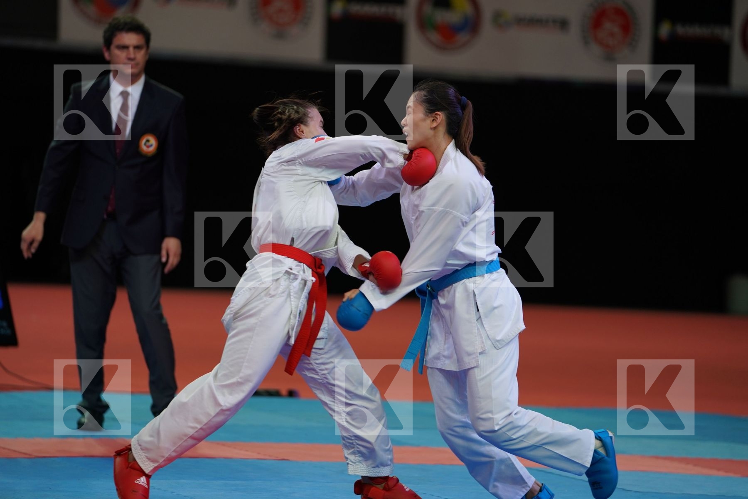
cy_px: 250
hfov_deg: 11.4
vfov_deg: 7.6
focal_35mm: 181
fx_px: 3760
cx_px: 374
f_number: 2.8
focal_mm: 181
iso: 640
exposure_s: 1/1000
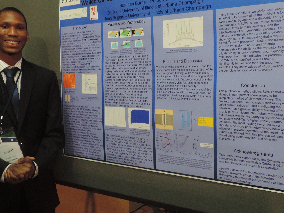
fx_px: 369
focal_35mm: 45
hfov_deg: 42.0
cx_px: 125
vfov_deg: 32.1
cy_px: 91
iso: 400
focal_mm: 4.9
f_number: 3.1
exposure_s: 1/25
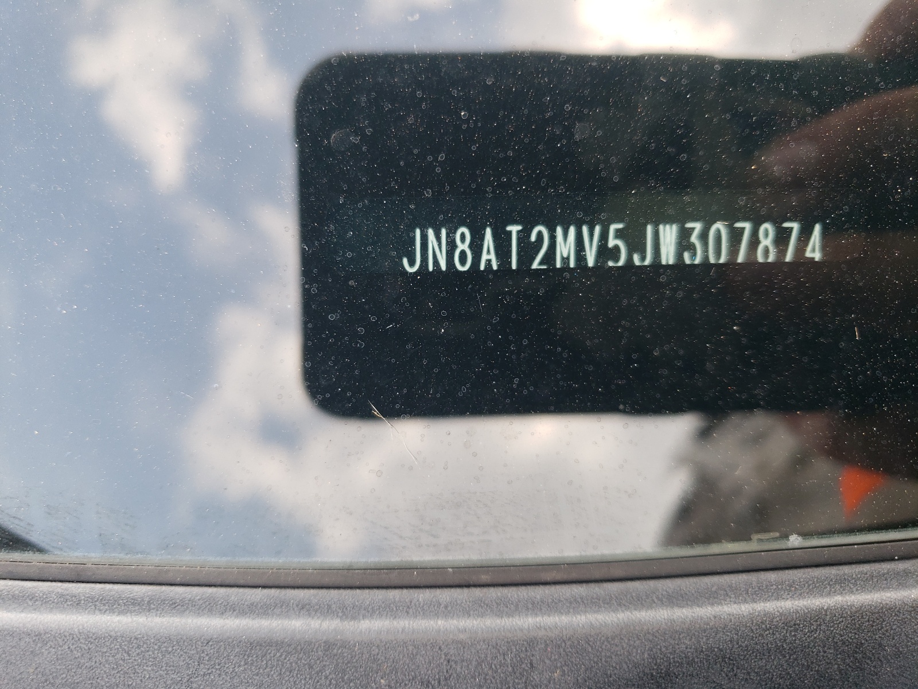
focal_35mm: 26
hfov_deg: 67.3
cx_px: 459
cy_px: 344
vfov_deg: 53.1
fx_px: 690
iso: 50
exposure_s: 1/143
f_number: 1.5
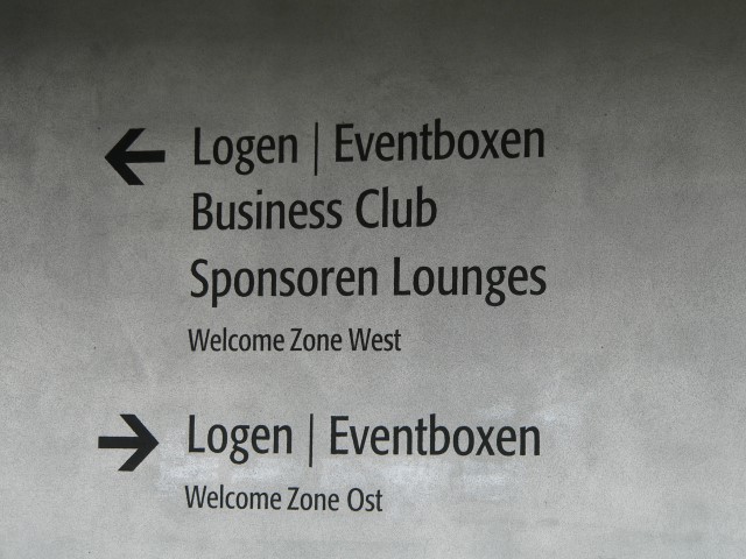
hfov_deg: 12.3
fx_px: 3470
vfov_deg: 9.2
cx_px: 373
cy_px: 280
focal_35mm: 161
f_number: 4
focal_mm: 26.8
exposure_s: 1/100
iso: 80
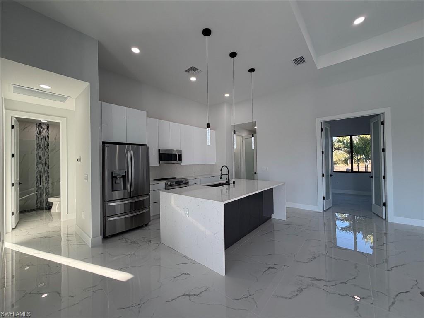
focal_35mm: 14
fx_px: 171
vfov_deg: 85.7
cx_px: 212
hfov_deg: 102.1
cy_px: 159
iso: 50
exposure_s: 1/120
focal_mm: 2.22
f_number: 2.2
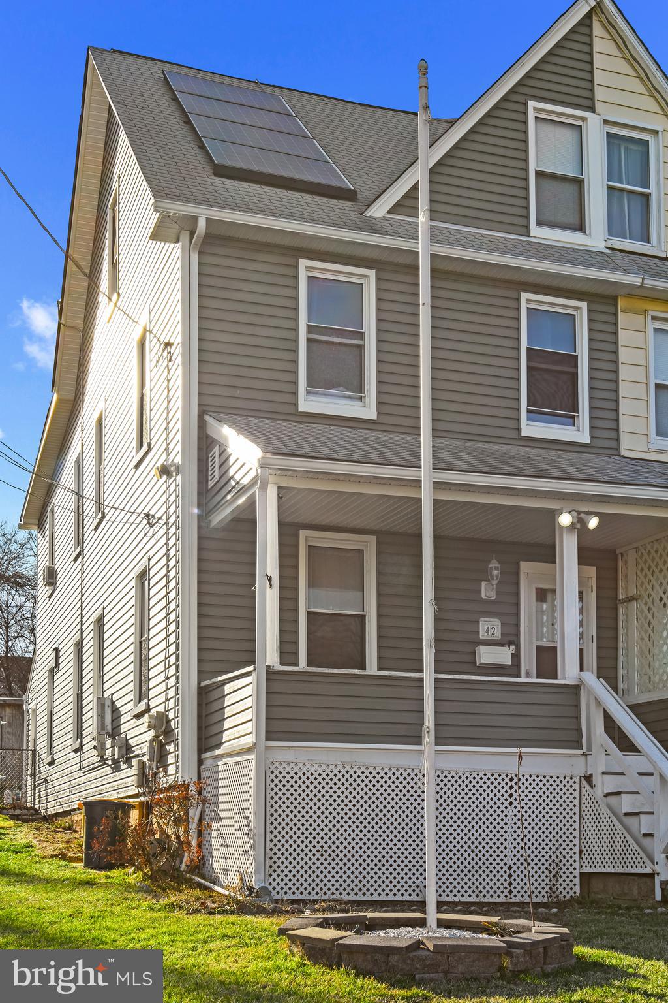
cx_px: 334
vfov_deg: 42.3
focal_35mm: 46
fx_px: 1294
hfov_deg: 28.9
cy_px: 502
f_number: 9
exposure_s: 1/200
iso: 100
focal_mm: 31
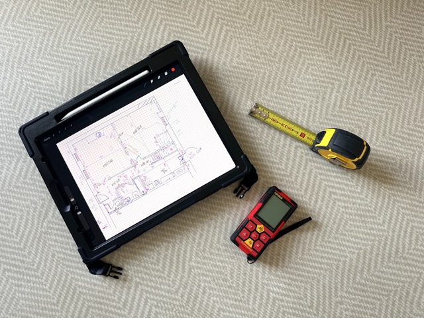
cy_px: 159
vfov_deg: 56.8
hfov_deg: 71.6
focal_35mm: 24
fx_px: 294
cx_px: 212
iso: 100
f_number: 1.78
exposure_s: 1/121
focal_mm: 6.86
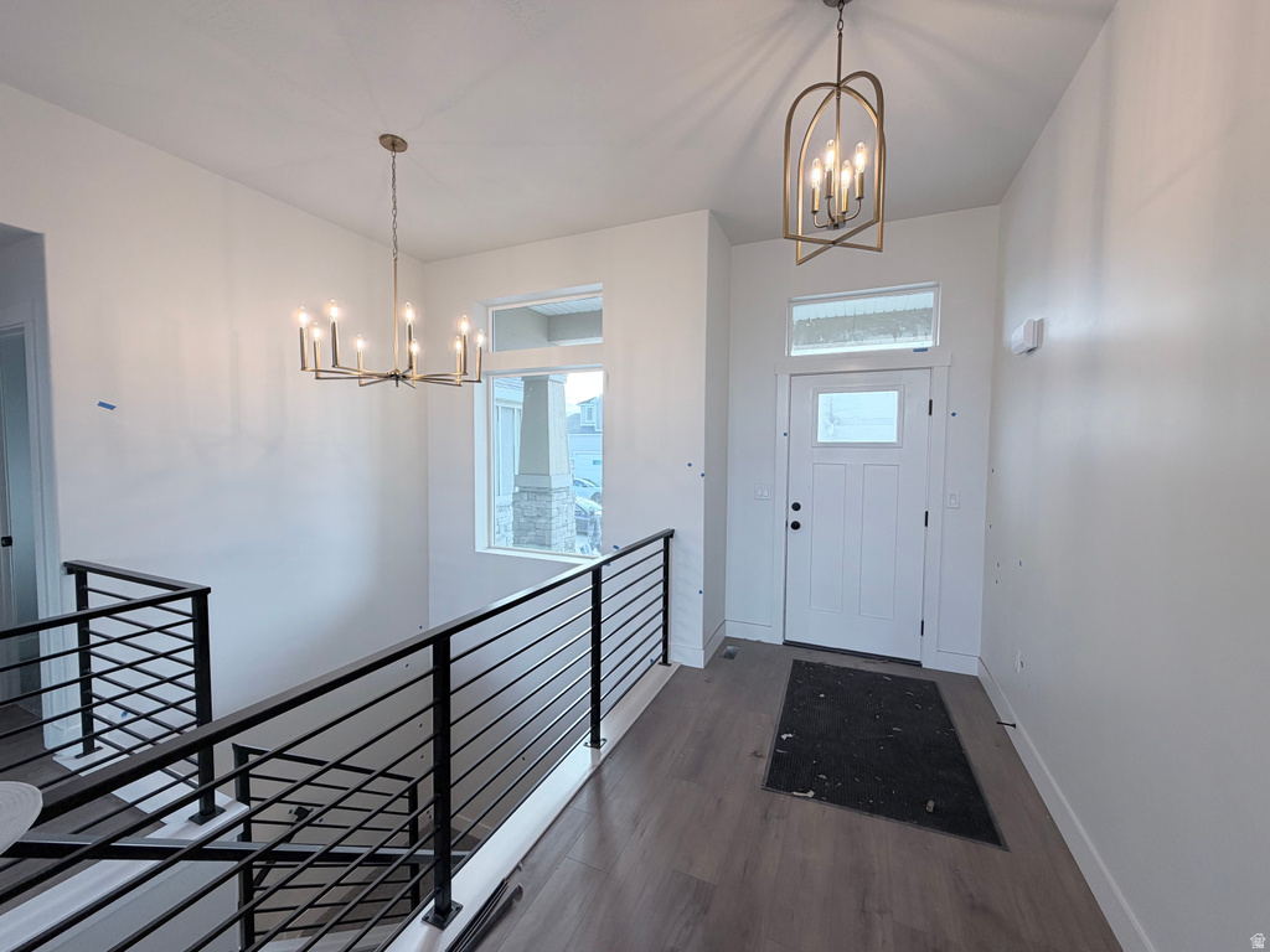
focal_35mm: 14
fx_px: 514
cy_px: 476
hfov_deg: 102.1
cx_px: 635
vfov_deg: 85.7
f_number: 2.2
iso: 100
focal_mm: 2.22
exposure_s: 1/120
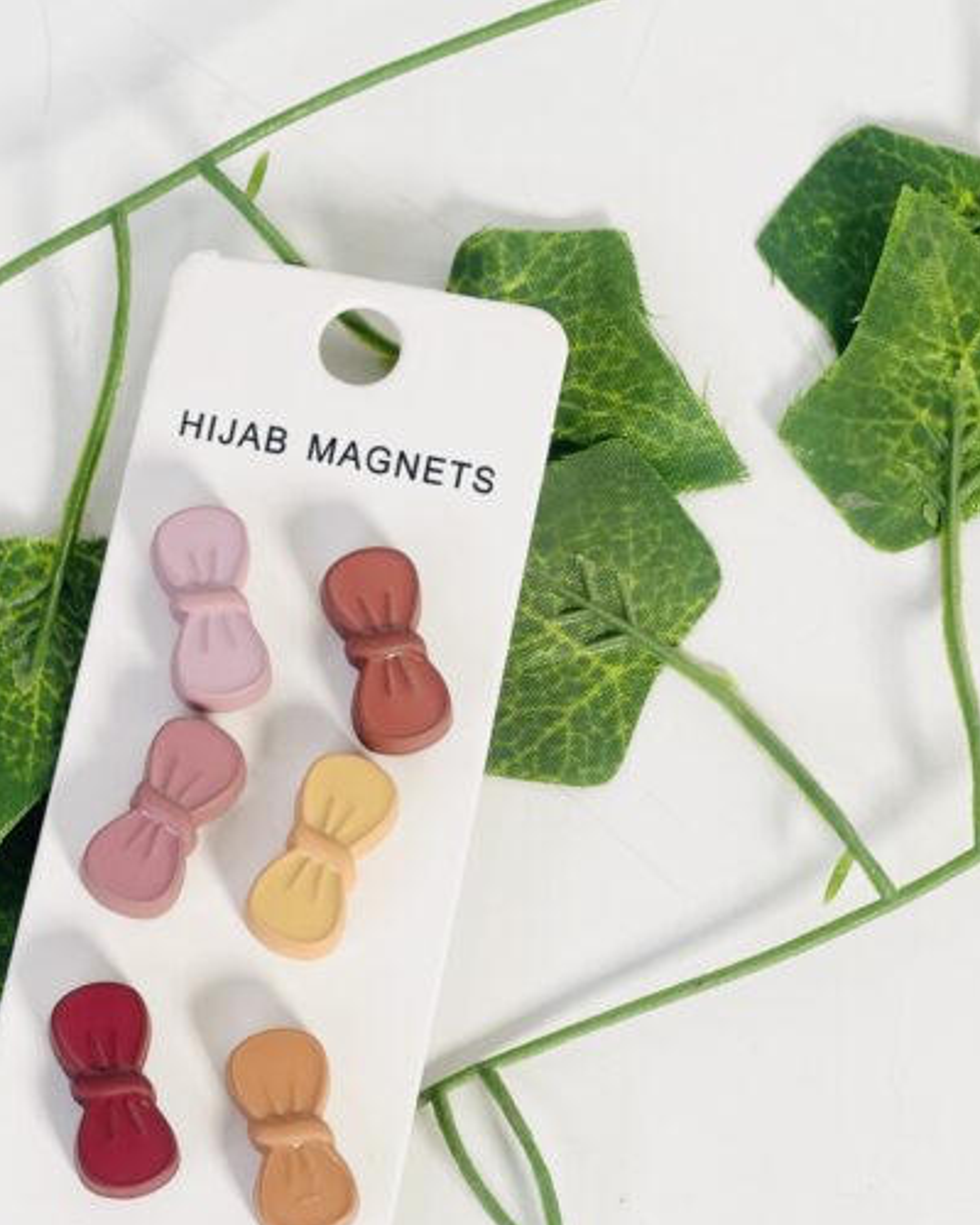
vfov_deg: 19.1
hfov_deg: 15.3
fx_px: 3626
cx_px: 277
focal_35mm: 100
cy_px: 821
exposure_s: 1/115
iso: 25
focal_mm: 7.5
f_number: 2.2
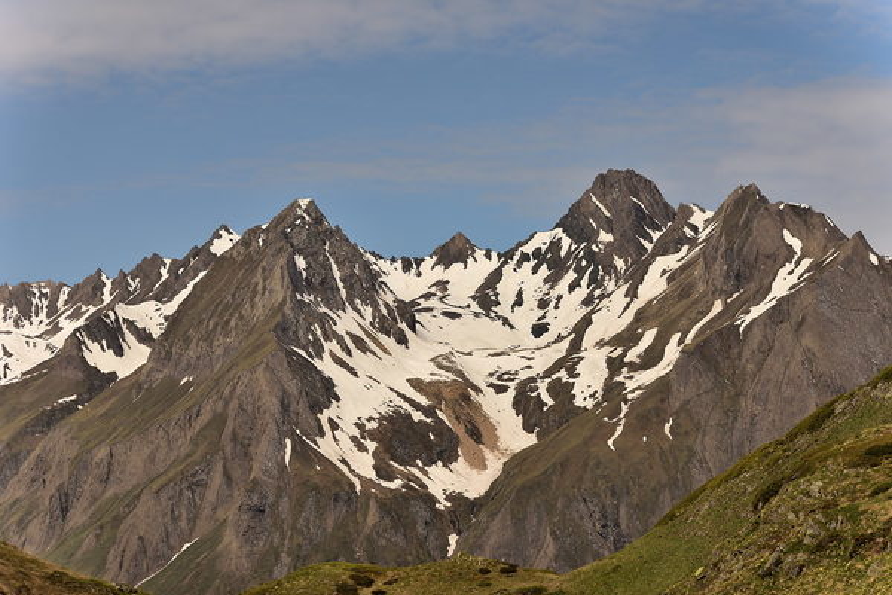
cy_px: 298
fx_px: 2601
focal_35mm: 105
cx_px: 446
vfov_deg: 13.0
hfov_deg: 19.5
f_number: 9
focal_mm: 105
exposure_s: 1/500
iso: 100
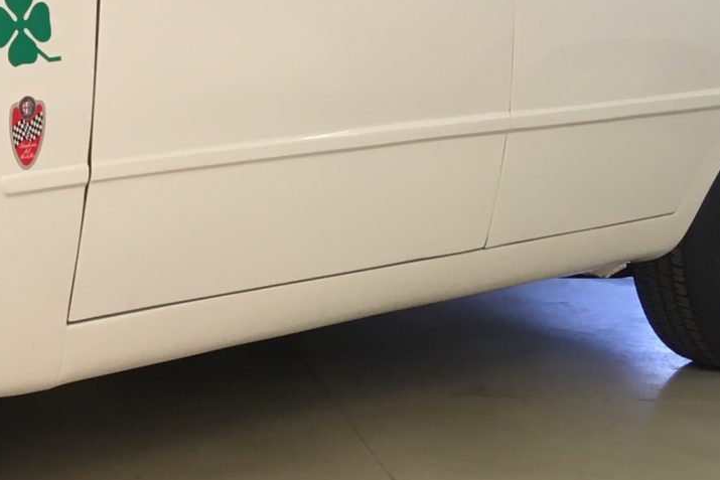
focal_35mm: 108
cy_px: -4
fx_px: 2160
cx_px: -135
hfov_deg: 18.0
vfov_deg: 12.5
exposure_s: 1/33
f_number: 2.2
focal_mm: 4.15
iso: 25
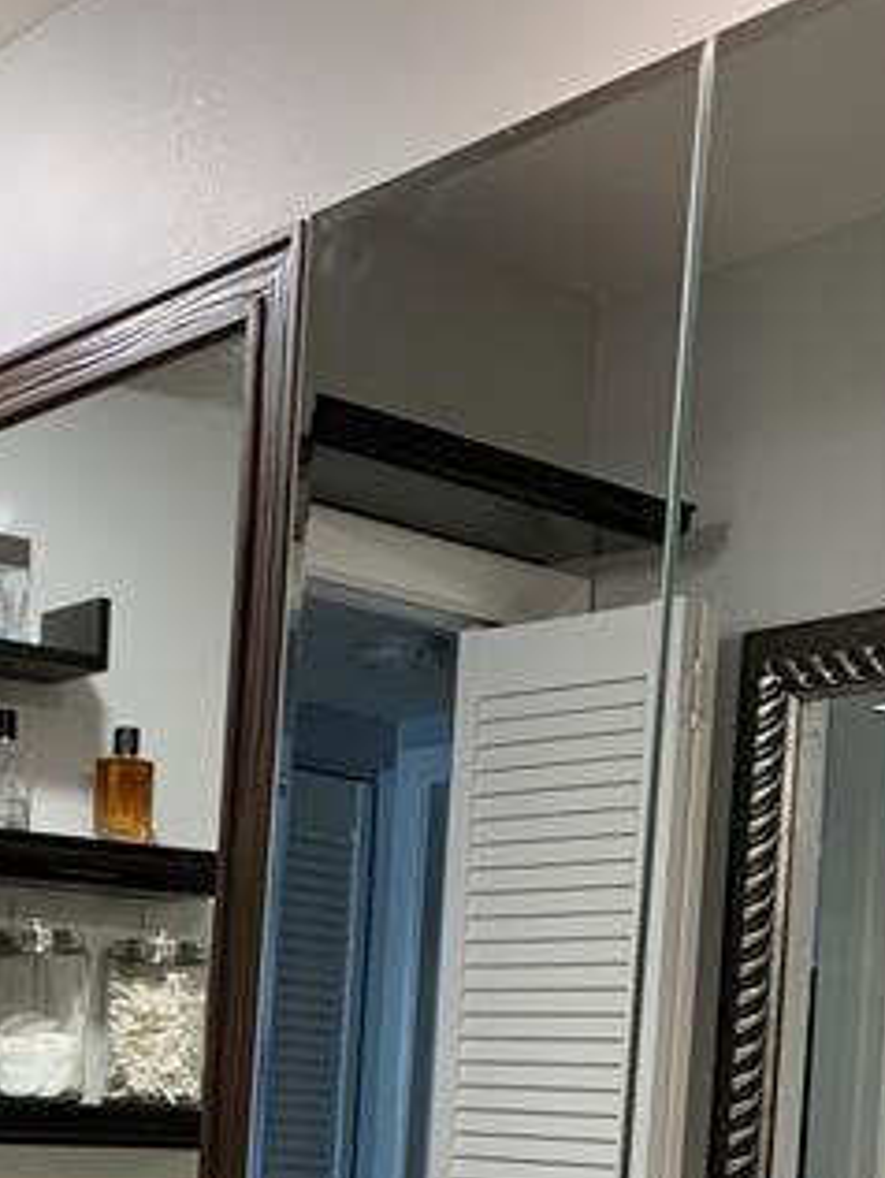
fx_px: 2146
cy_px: 1263
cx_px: -71
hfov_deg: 22.1
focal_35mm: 63
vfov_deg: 28.2
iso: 80
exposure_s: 1/60
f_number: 1.8
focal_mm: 4.25
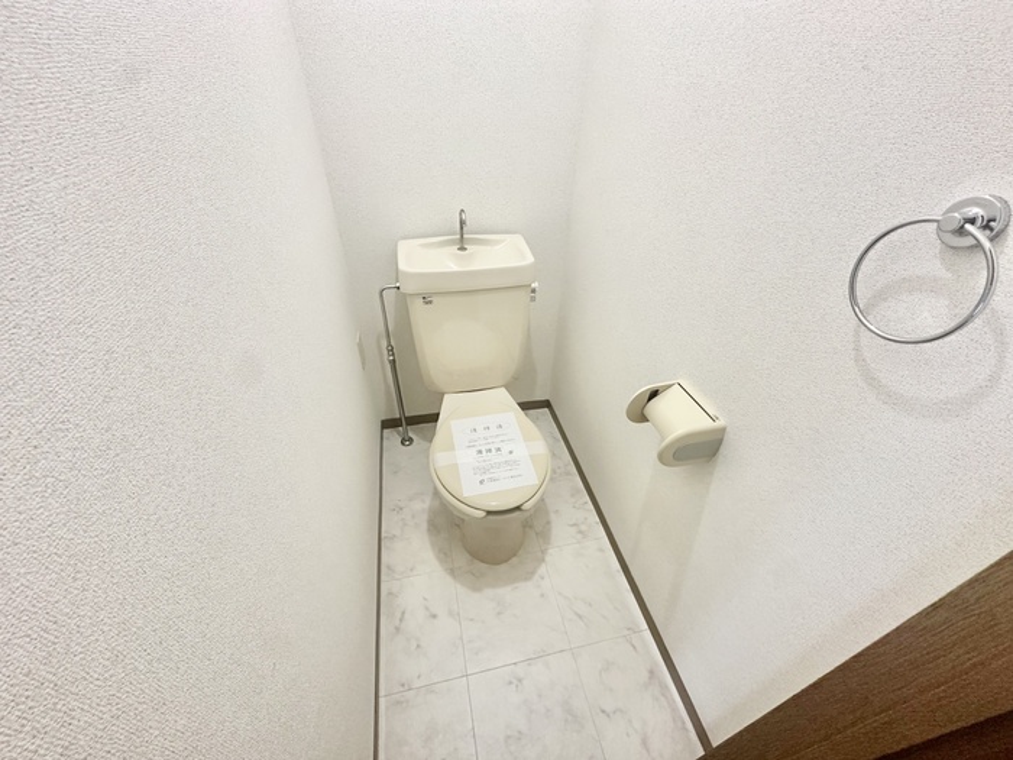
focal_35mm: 14
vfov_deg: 85.7
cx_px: 506
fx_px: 410
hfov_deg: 102.1
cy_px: 380
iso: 320
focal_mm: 2.22
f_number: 2.2
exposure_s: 1/97
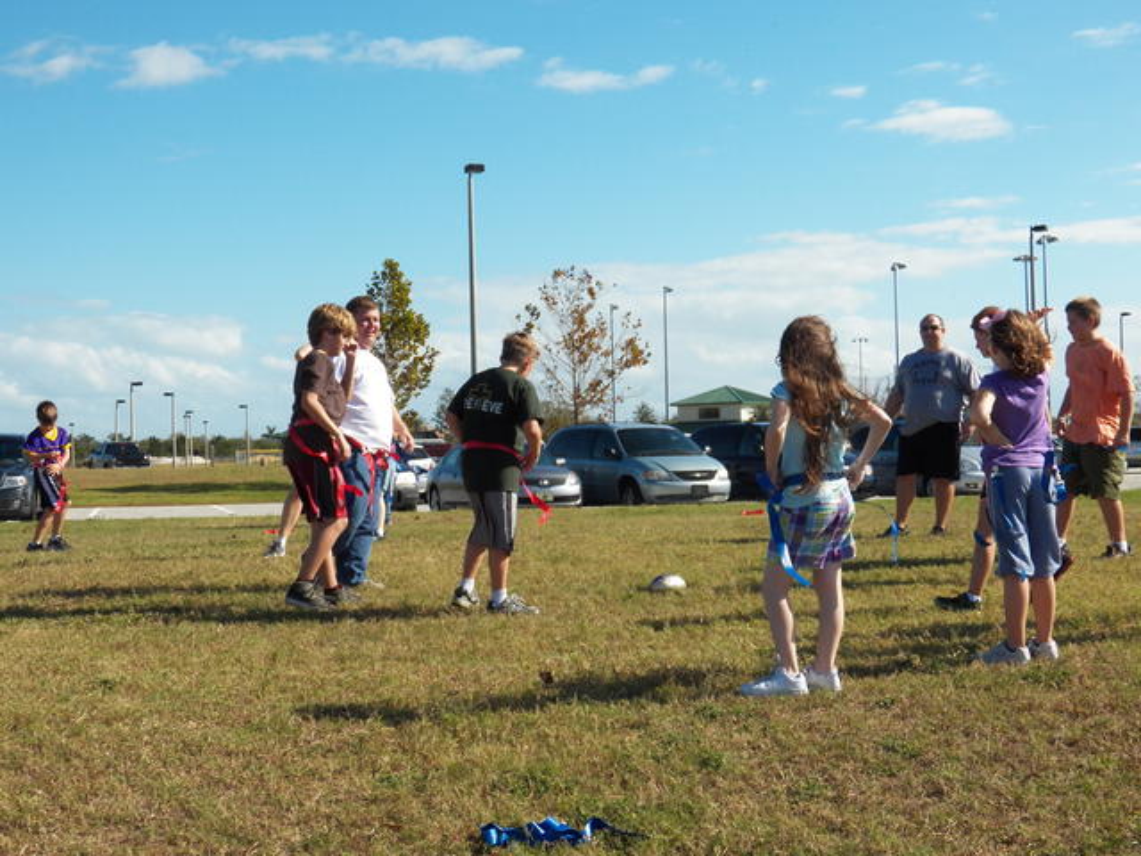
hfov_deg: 34.3
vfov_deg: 26.1
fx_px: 1846
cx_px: 570
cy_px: 428
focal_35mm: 56
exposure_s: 1/1600
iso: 125
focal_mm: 10
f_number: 4
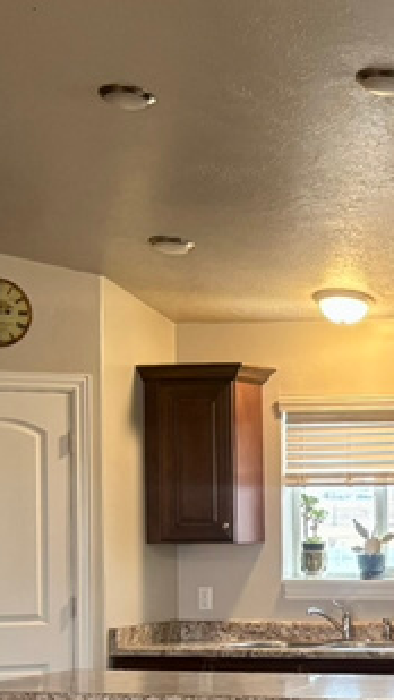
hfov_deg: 12.4
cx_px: 541
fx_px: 1744
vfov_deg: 22.3
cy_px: 580
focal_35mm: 94
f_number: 1.6
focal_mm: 5.96
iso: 200
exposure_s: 1/60
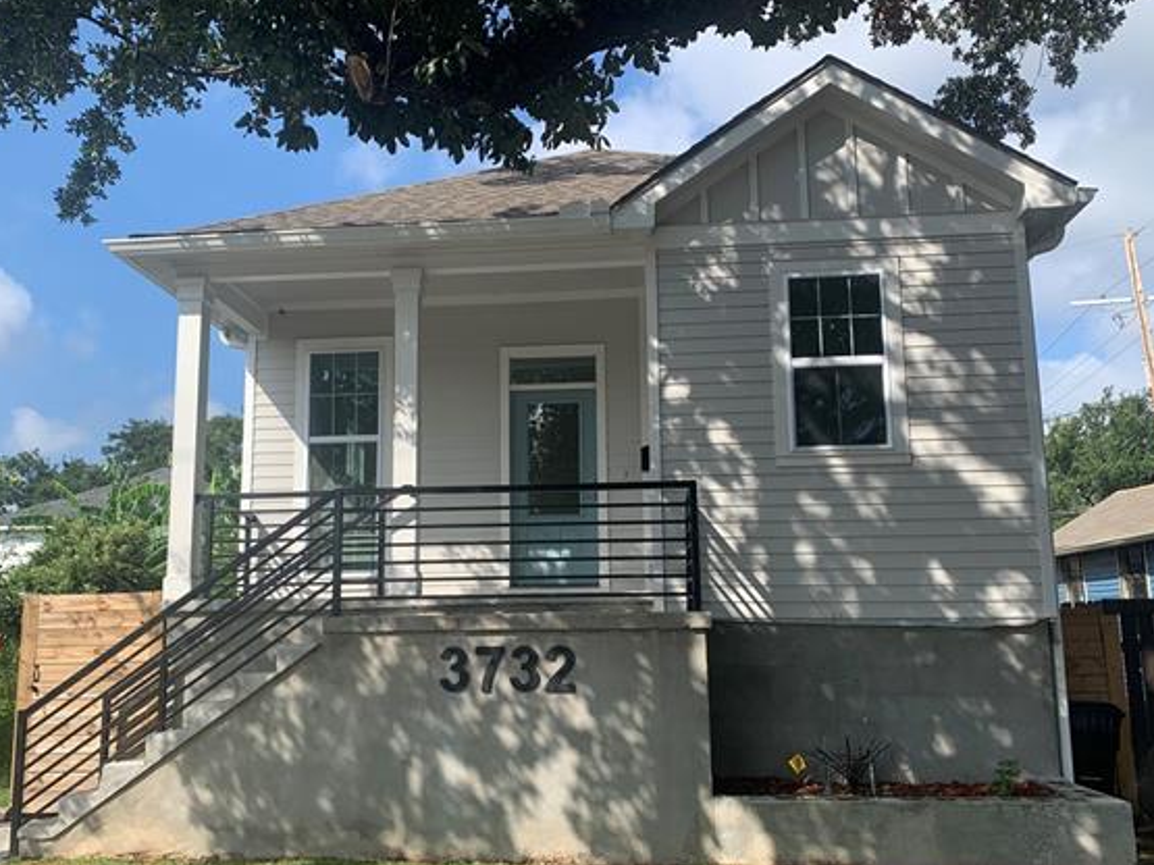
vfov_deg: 46.7
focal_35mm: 30
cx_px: 543
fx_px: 1000
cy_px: 484
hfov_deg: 59.9
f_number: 1.8
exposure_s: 1/1560
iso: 25
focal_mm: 4.25
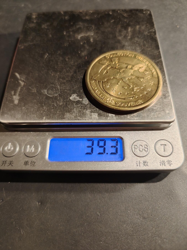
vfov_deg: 73.9
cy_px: 125
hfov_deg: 58.9
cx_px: 94
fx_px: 166
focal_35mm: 23
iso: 250
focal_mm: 6.06
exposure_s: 1/200
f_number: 1.6
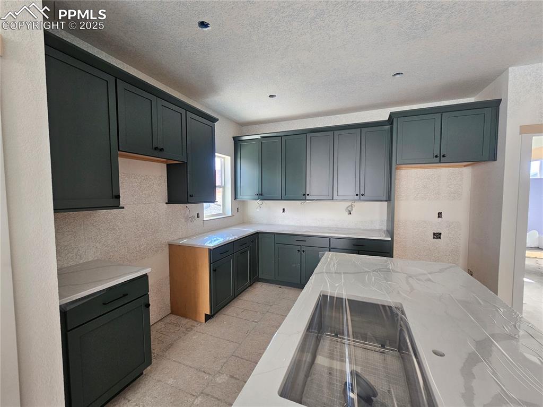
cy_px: 204
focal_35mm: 13
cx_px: 272
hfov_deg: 106.2
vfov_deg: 89.9
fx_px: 204
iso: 160
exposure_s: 1/100
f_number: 2.2
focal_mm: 2.2
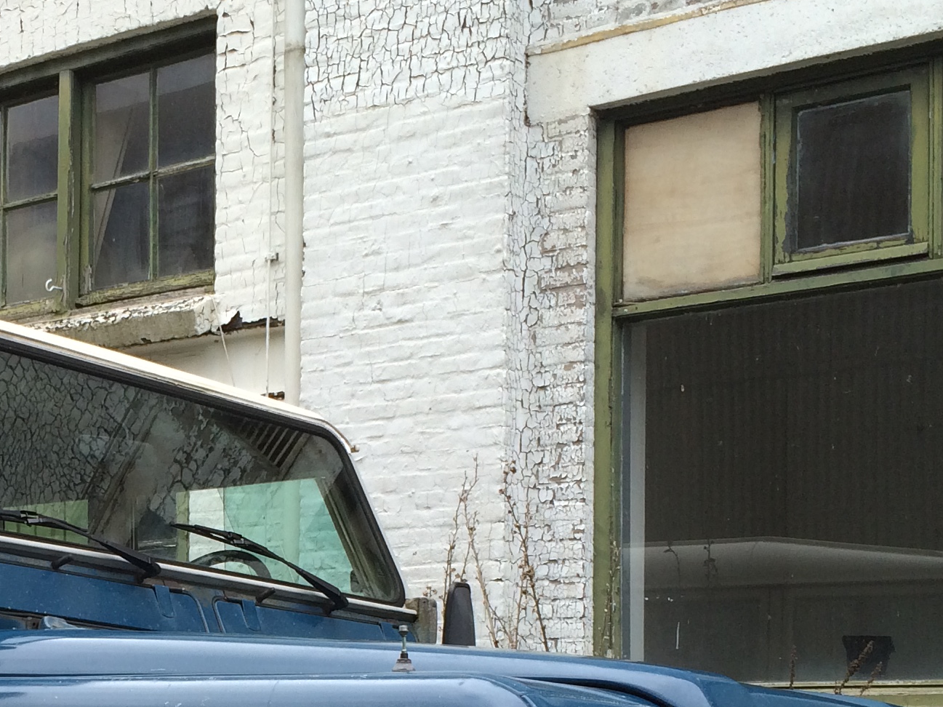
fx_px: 1988
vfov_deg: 19.6
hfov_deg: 25.6
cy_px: 699
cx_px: 52
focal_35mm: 73
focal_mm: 4.15
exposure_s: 1/157
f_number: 2.2
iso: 32
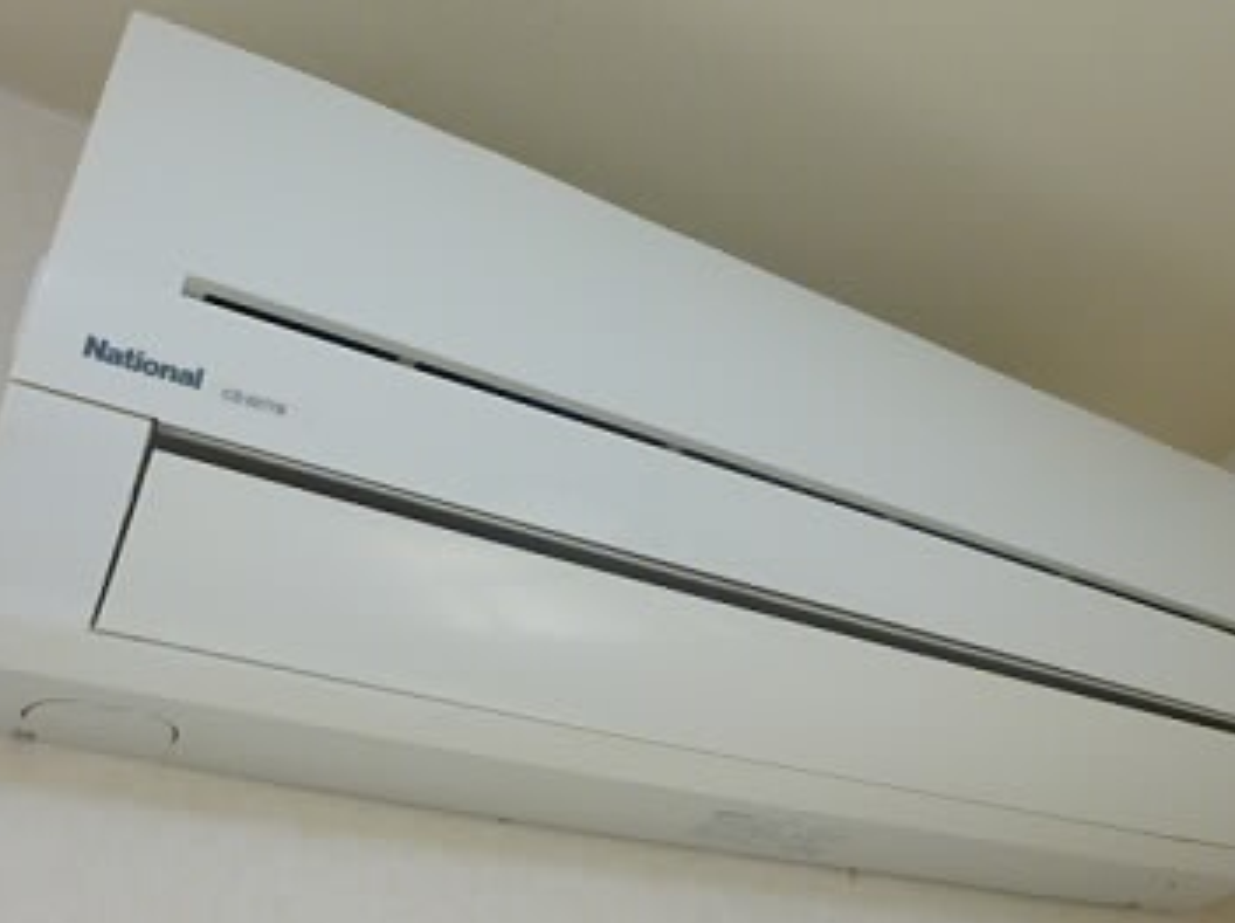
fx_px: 1140
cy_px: 476
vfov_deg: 44.1
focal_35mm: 32
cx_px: 642
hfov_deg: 56.9
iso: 160
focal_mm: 4.5
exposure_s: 1/60
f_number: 3.1
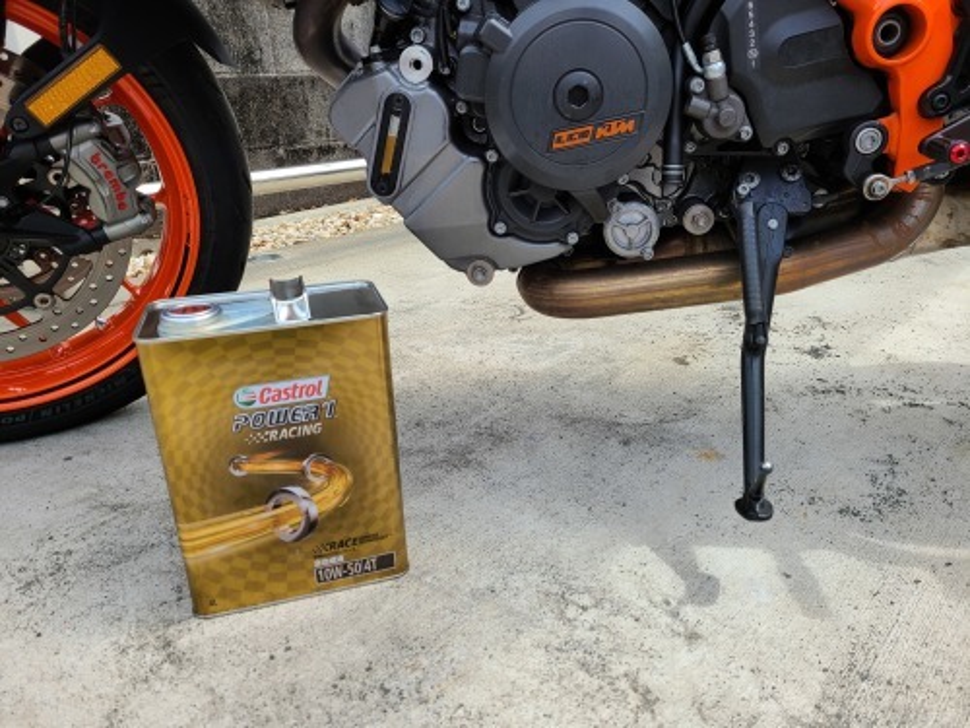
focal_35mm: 26
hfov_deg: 67.3
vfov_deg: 53.1
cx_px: 485
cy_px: 364
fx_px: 729
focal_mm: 5.4
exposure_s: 1/1169
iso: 40
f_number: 1.8
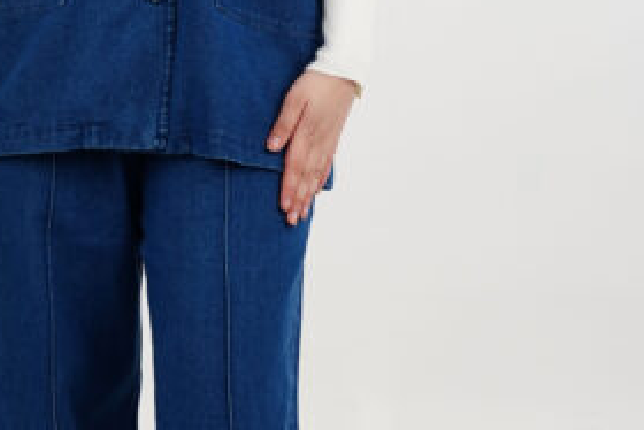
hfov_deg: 10.6
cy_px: 67
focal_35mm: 193
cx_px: 177
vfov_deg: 7.1
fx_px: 3454
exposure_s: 1/100
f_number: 5.6
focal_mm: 60
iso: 250
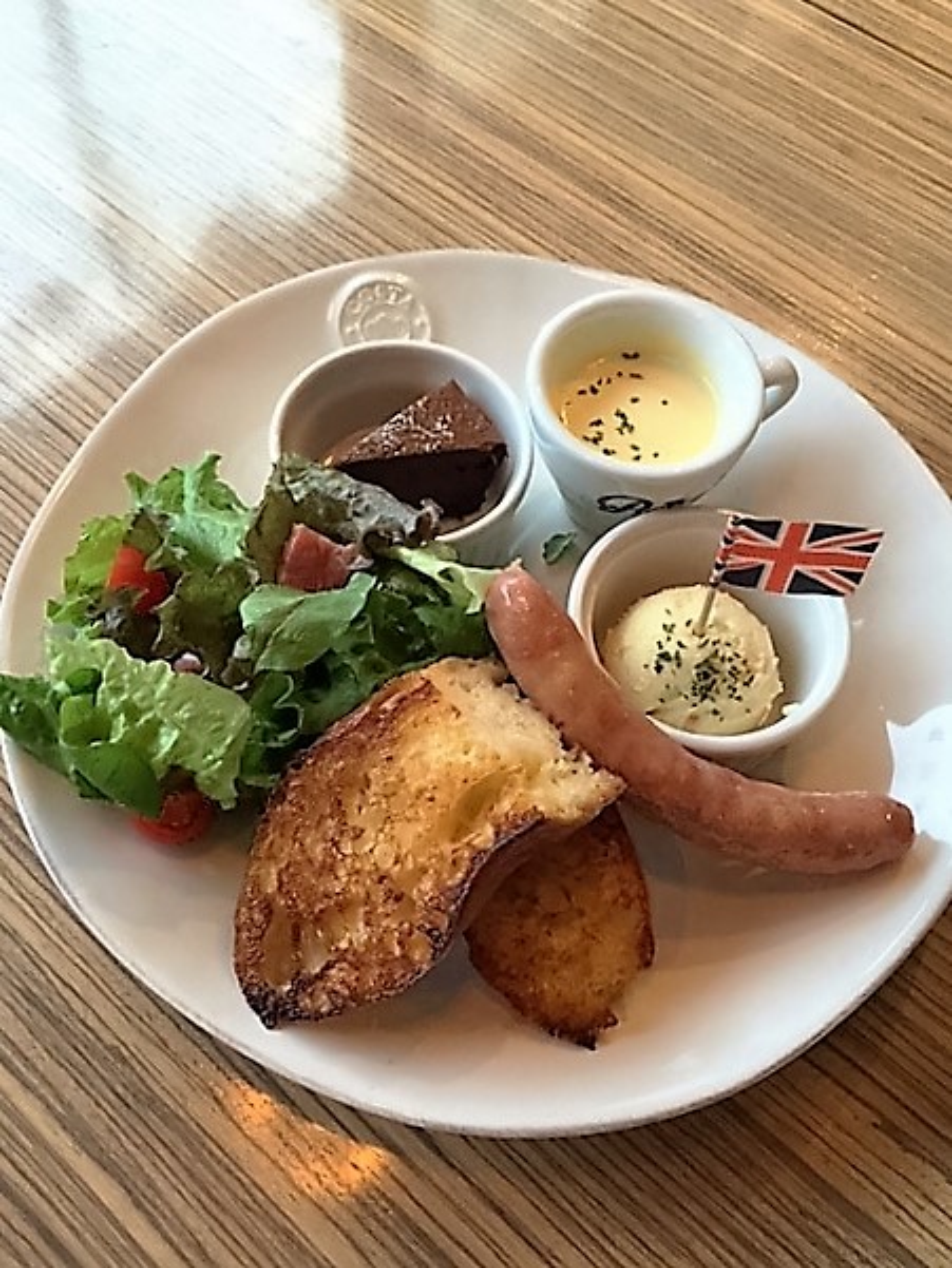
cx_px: 476
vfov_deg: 61.6
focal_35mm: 29
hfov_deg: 48.2
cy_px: 634
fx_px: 1063
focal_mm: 4.15
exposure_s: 1/30
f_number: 2.2
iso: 50
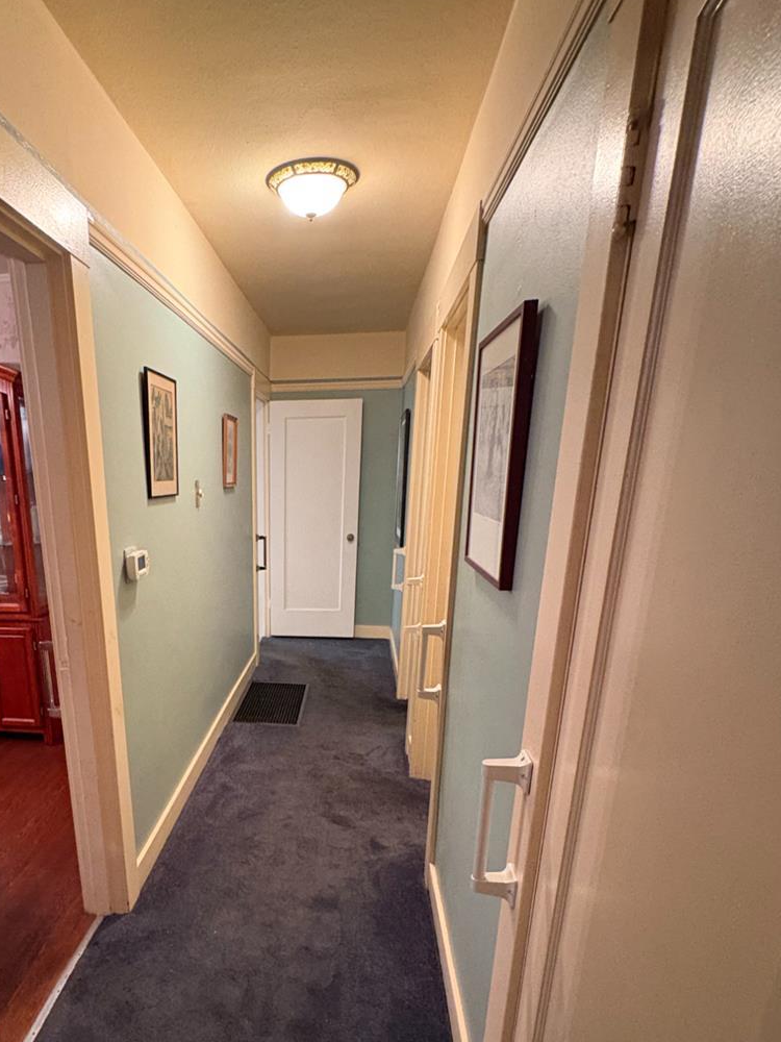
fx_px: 632
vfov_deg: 77.1
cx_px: 242
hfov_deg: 61.4
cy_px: 673
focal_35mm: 21
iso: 800
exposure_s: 1/40
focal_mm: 2.22
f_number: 2.2
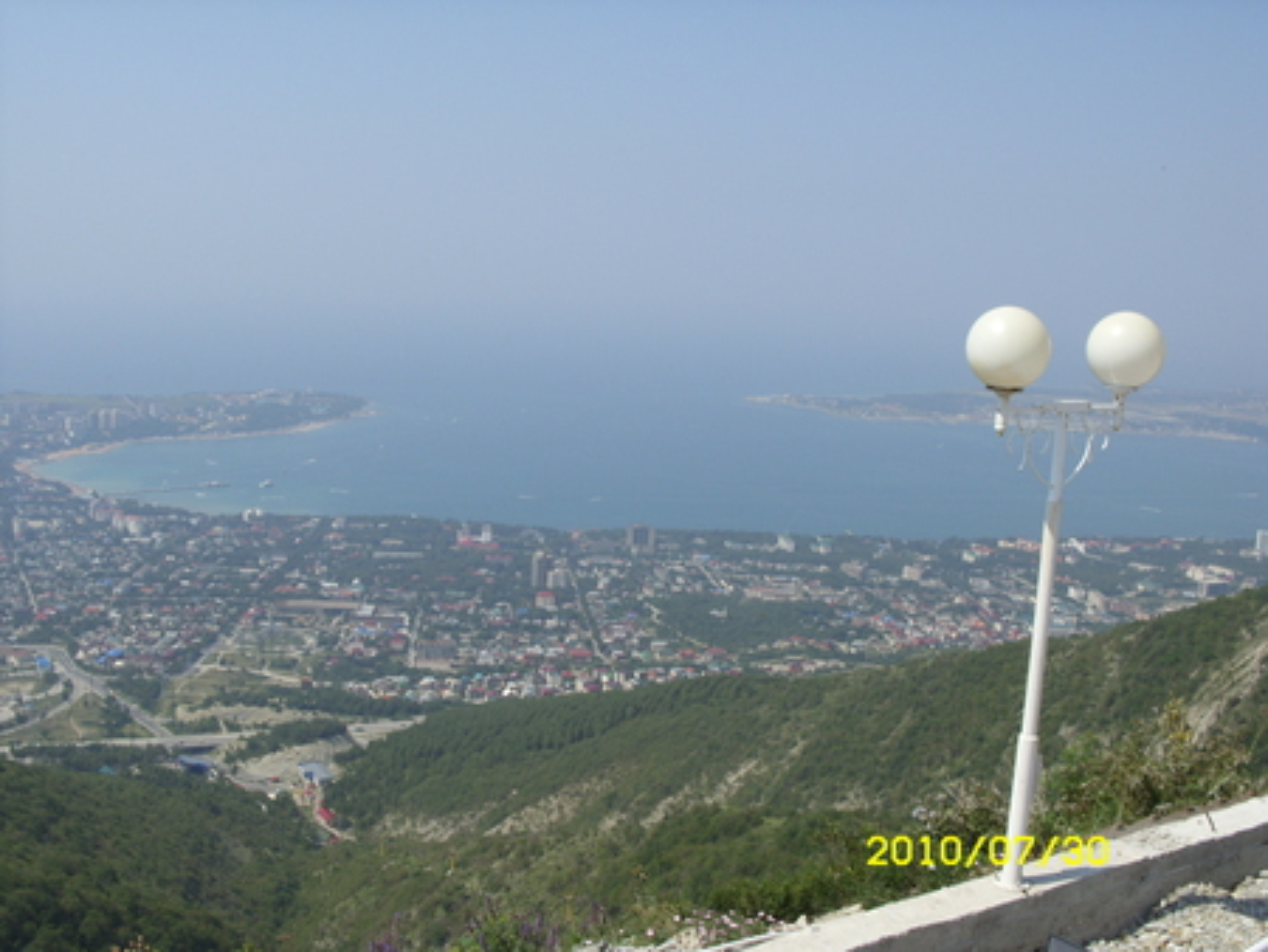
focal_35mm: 38
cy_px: 476
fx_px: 1393
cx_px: 634
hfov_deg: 49.0
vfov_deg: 37.8
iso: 50
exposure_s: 1/620
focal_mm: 6.3
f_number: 4.9
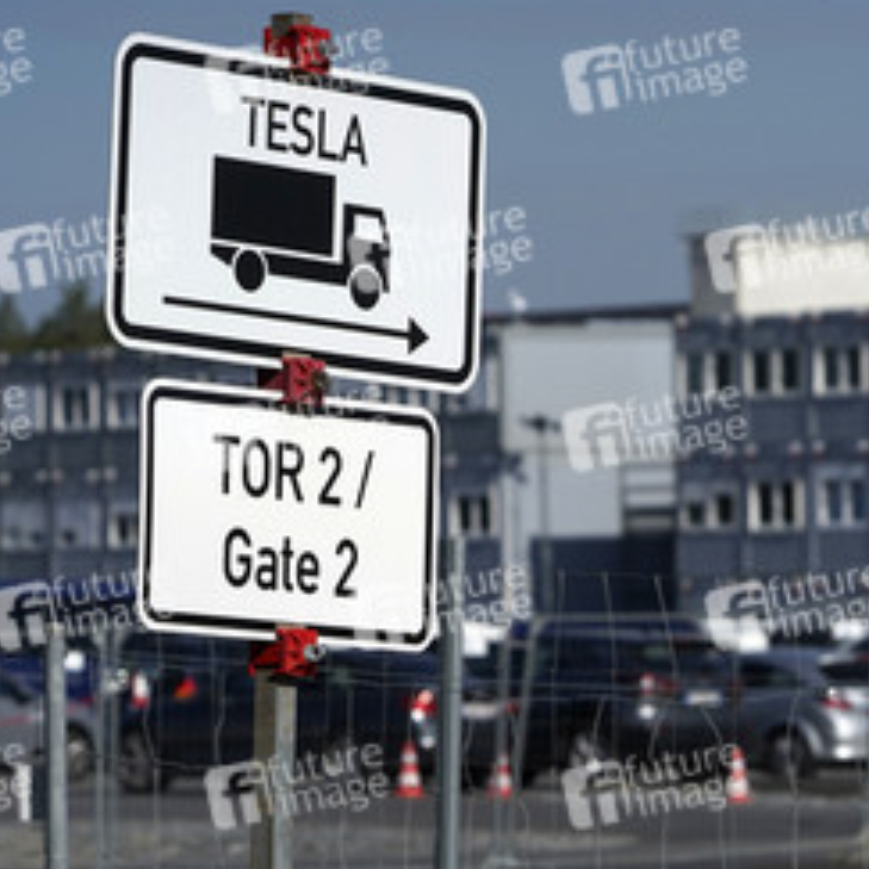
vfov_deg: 5.6
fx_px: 8947
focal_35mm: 315
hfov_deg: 5.6
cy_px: 519
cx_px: 703
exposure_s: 1/2500
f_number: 10
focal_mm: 200
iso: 640
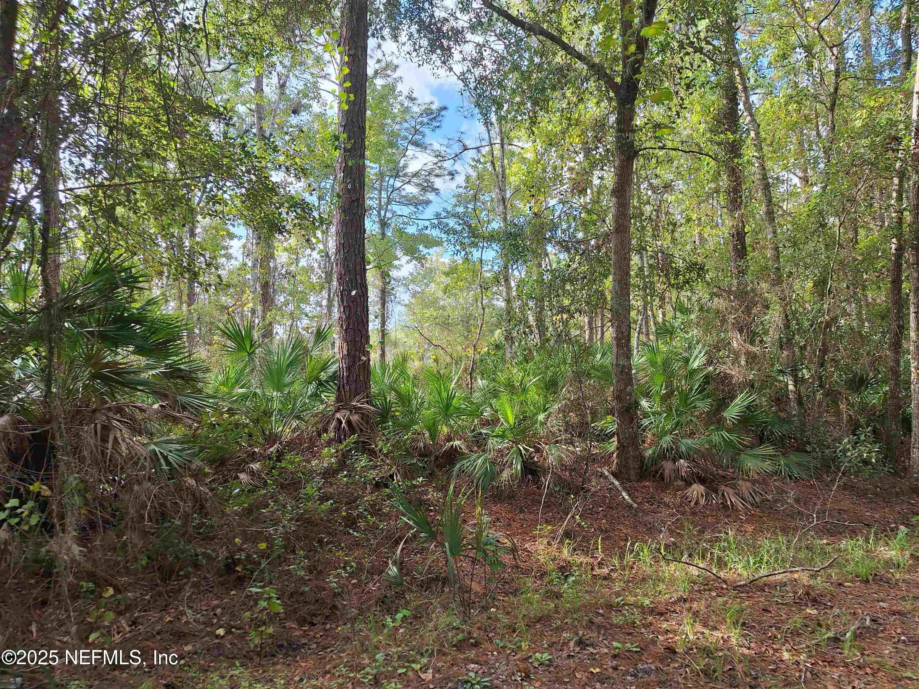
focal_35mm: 23
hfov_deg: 73.9
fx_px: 611
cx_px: 460
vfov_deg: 58.9
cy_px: 344
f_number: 1.8
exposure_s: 1/391
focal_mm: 5.54
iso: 40
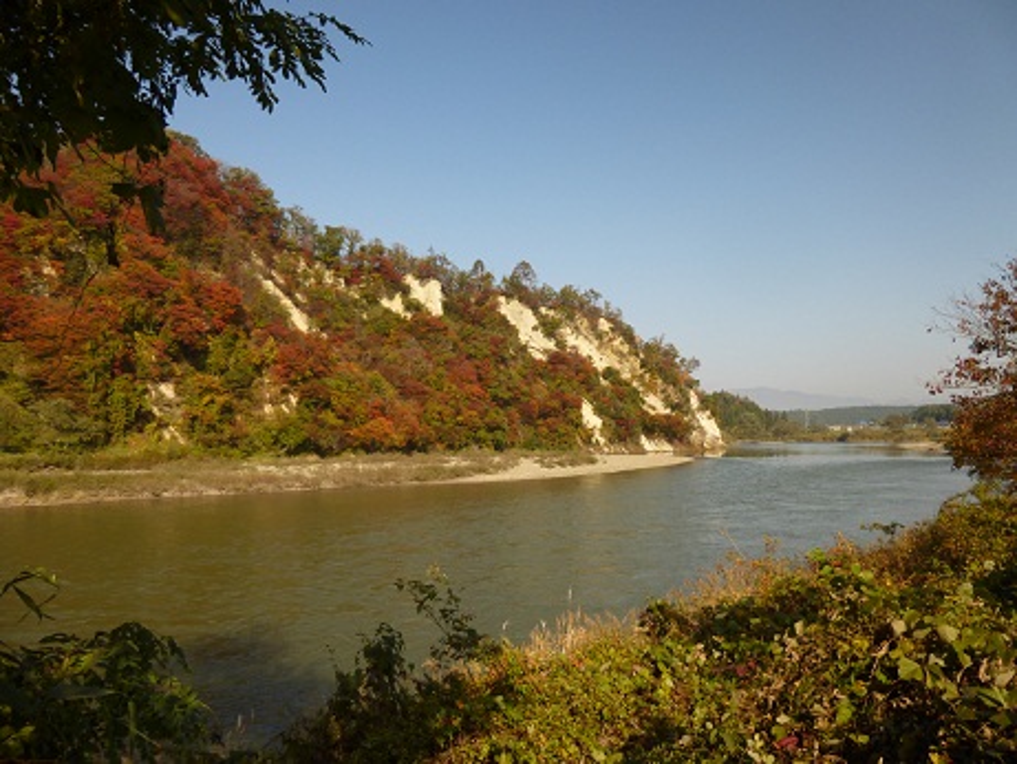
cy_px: 382
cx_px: 508
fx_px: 735
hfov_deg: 69.4
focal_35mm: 25
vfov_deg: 54.9
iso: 100
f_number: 3.1
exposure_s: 1/1300
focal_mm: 4.5
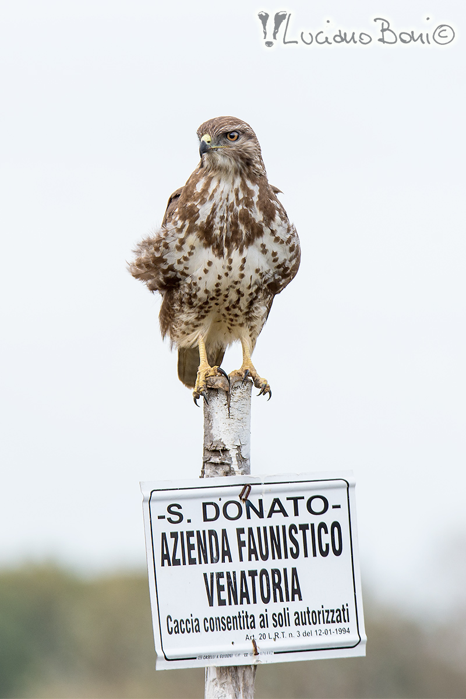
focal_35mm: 400
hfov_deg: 3.4
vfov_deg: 5.2
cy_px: 350
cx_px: 233
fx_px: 7766
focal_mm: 400
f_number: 9
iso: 500
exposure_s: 1/500
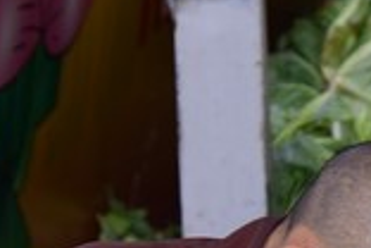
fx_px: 4287
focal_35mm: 416
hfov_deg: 4.9
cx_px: 333
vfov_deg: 3.3
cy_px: 334
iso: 400
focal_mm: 100
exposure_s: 1/100
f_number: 6.3
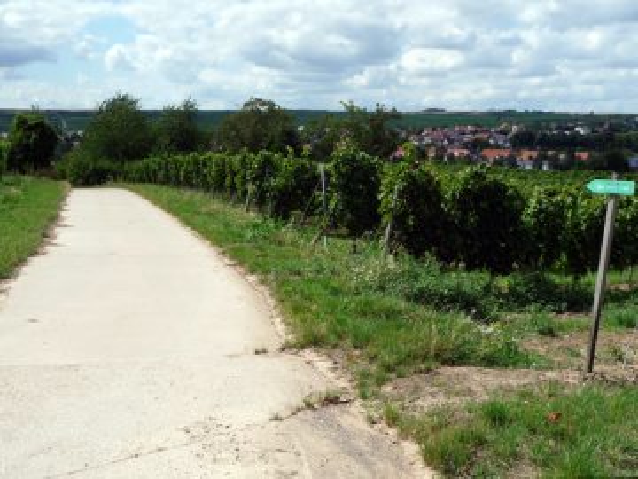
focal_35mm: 41
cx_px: 319
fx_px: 756
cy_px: 240
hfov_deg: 45.8
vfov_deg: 35.1
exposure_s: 1/250
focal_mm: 5
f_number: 8
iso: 100
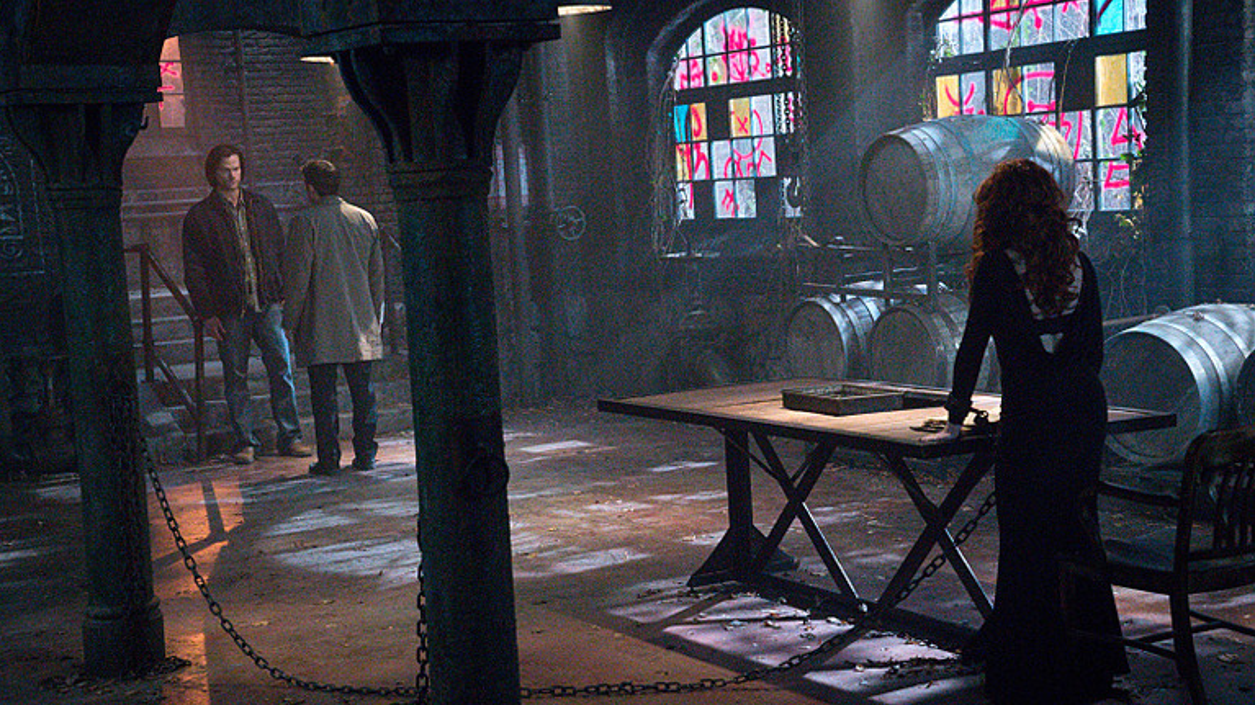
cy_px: 345
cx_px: 619
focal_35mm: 65
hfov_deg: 32.4
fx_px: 2163
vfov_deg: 18.5
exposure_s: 1/100
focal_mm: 61
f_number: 7.1
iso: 12800
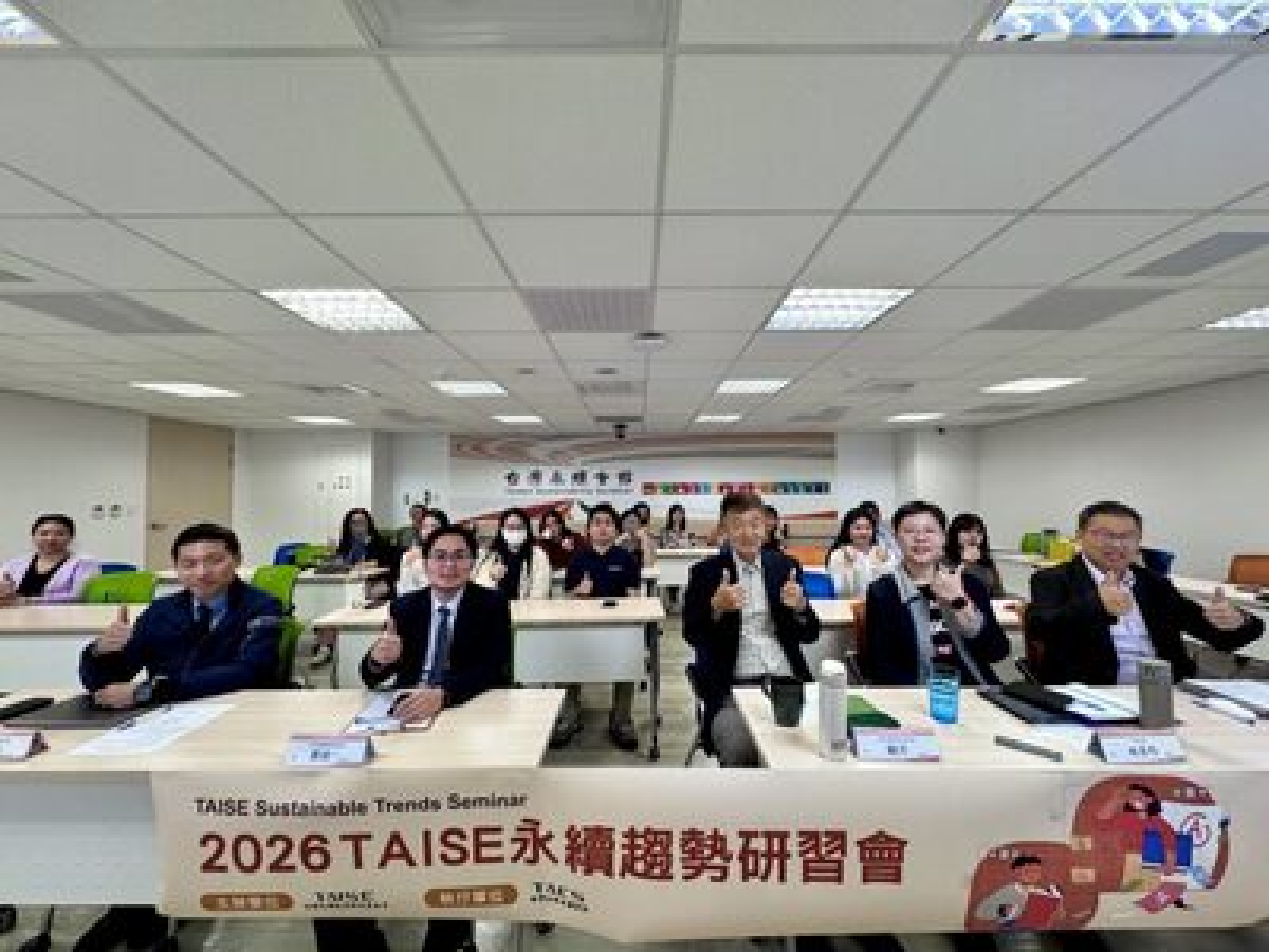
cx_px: 634
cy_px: 476
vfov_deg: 85.7
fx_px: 513
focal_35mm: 14
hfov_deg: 102.1
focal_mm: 2.22
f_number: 2.2
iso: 200
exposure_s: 1/120
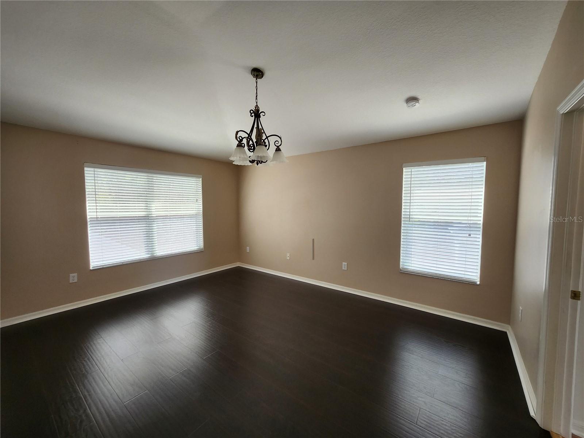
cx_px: 292
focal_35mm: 13
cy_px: 219
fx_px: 219
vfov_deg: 89.9
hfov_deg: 106.2
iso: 80
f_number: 2.2
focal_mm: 1.74
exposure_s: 1/60
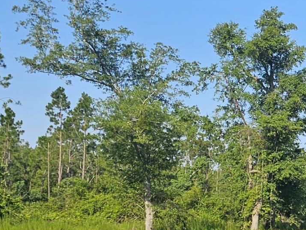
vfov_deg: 15.1
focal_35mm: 97
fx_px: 858
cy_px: 217
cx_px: 617
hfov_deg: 15.8
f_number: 1.7
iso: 10
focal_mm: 6.3
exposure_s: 1/670
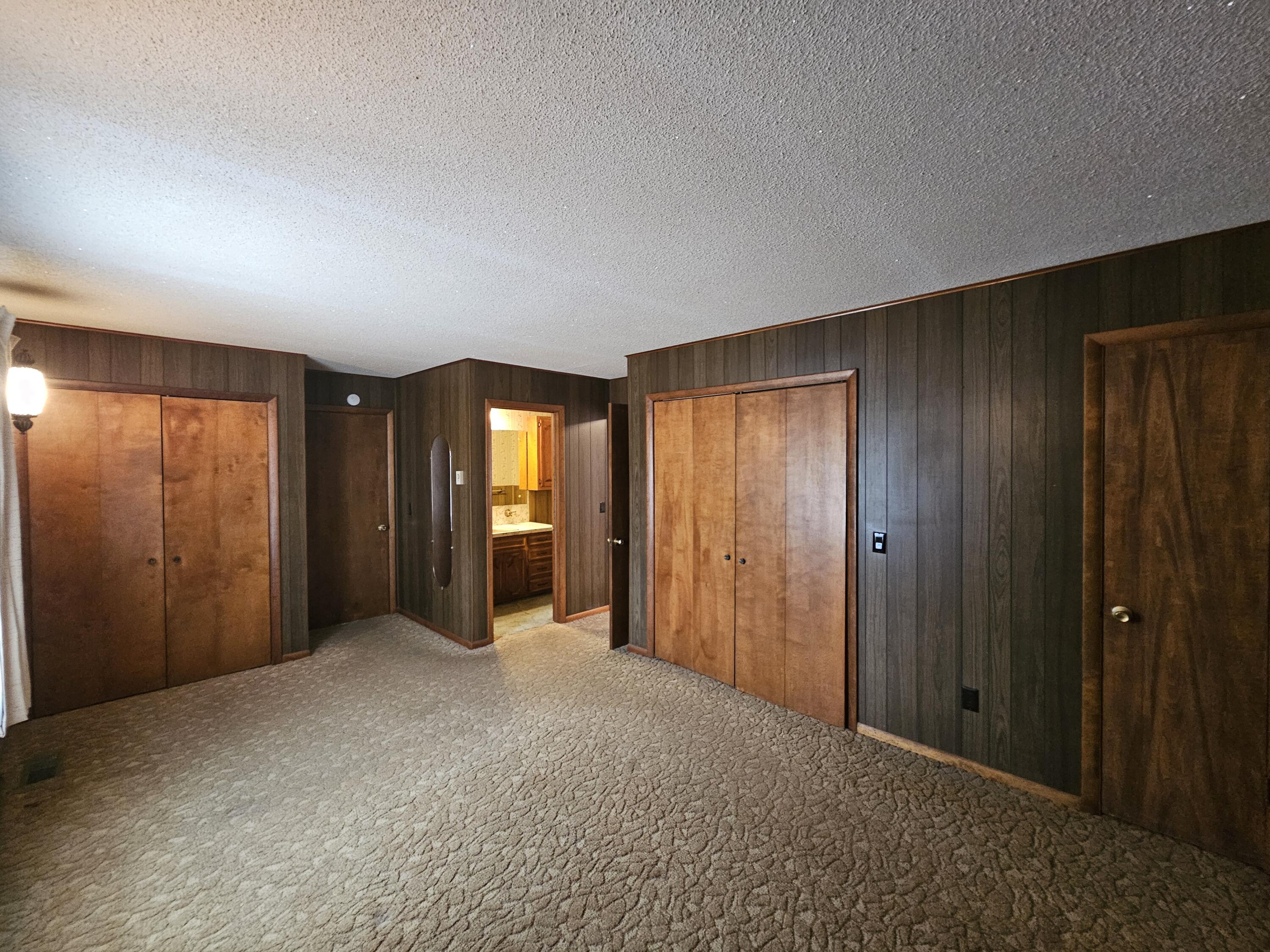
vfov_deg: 89.9
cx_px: 635
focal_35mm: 13
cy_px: 476
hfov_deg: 106.2
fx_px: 477
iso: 500
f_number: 2.2
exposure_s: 1/30
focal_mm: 2.2
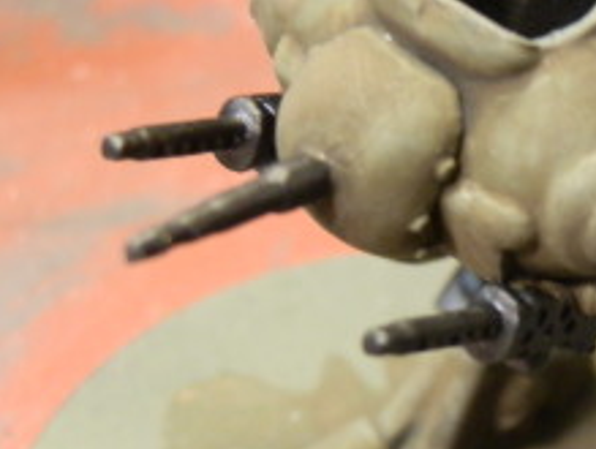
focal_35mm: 149
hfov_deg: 13.0
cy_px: 305
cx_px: 640
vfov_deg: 10.0
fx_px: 2570
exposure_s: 1/8
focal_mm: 10.99
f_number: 3.7
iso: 320
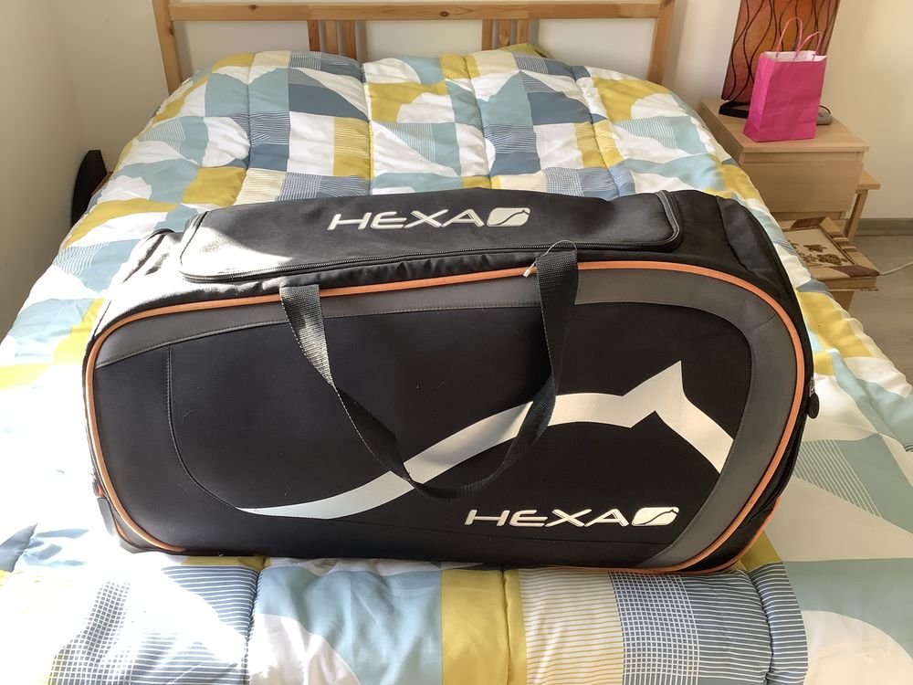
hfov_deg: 58.4
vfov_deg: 45.4
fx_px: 818
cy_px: 342
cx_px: 456
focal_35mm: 31
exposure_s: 1/60
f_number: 2.4
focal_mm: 3.3
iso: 64
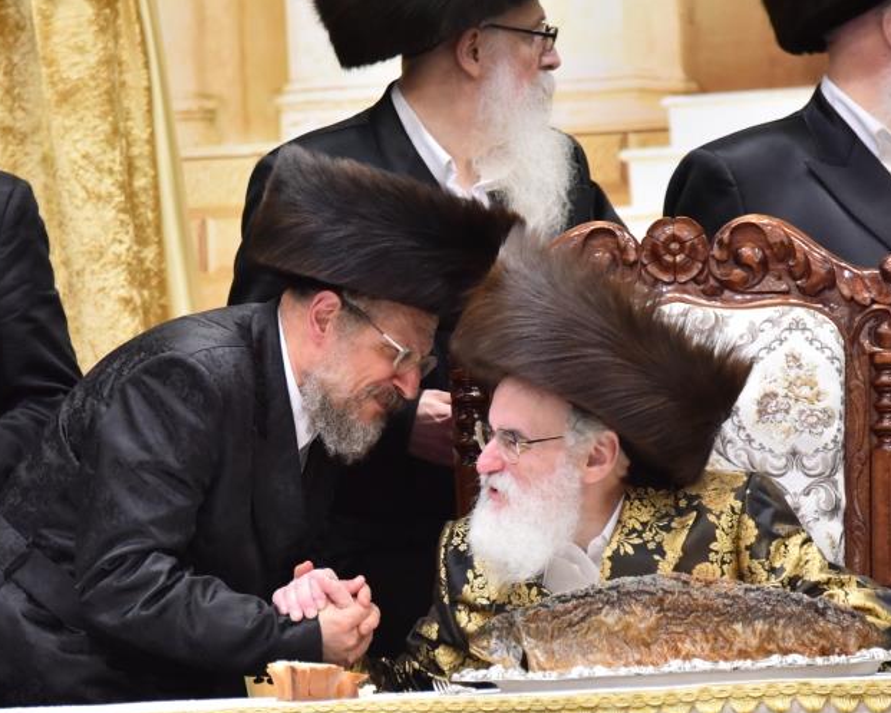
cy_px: 486
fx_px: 18357
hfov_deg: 2.8
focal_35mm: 696
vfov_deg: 2.2
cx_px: 301
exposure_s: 1/200
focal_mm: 450
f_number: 6
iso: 2000
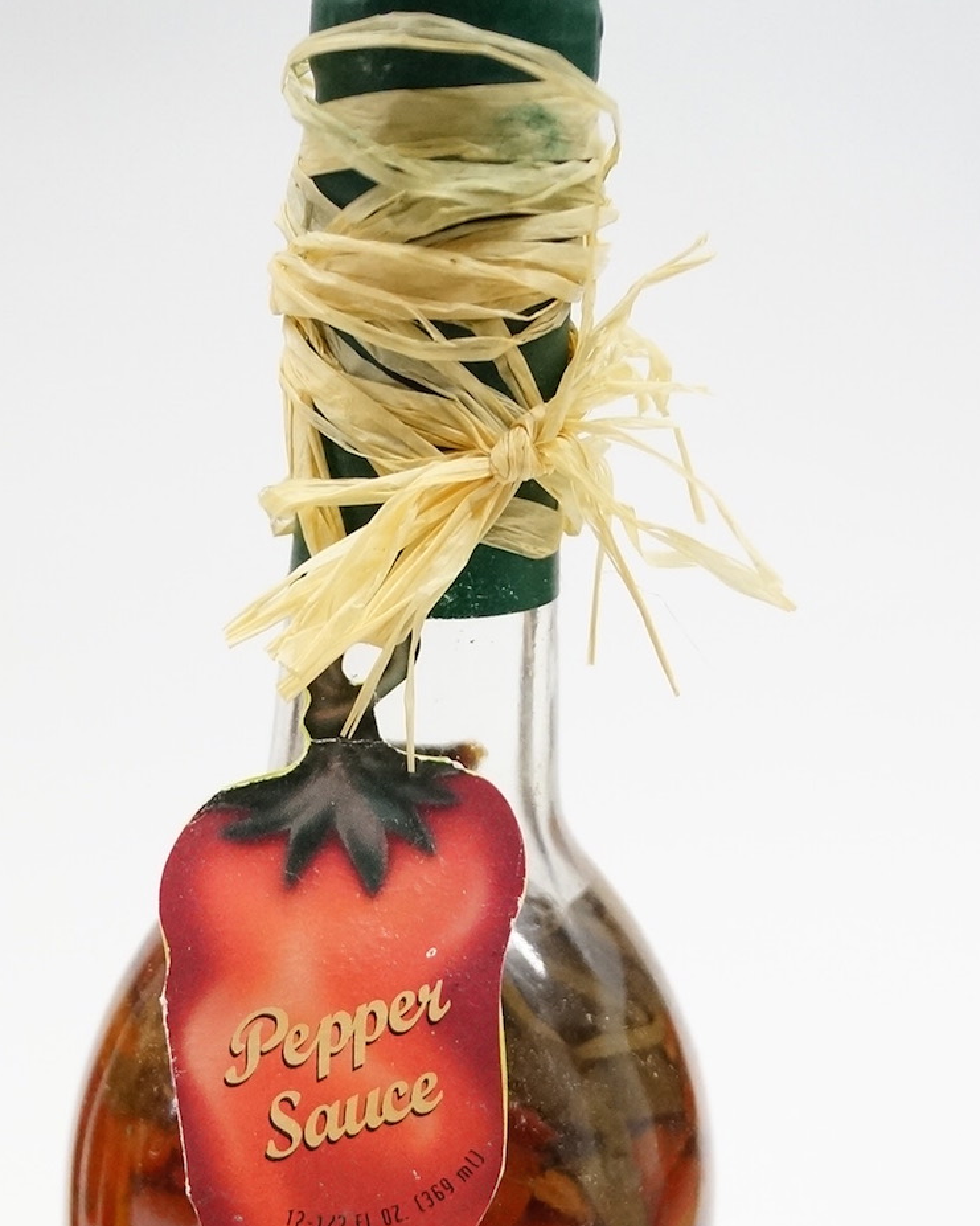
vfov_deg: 26.0
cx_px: 405
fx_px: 2539
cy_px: 1163
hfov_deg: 21.8
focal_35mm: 70
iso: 1600
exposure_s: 1/60
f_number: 4
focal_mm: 22
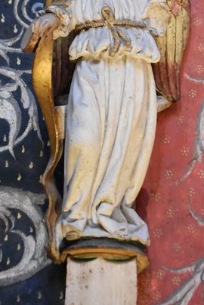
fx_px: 2095
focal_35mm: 247
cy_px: 75
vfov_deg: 8.3
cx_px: 129
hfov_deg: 5.6
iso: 7200
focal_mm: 95
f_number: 4.5
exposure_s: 1/125
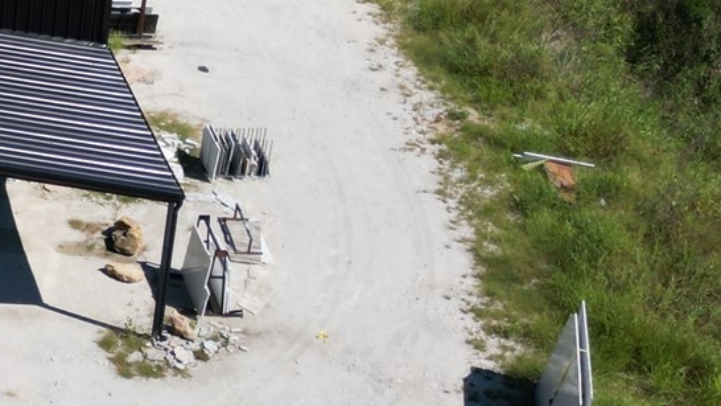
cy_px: 190
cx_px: -291
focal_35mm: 92
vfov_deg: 13.1
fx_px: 1759
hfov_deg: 20.5
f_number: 1.7
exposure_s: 1/4000
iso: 120
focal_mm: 6.72
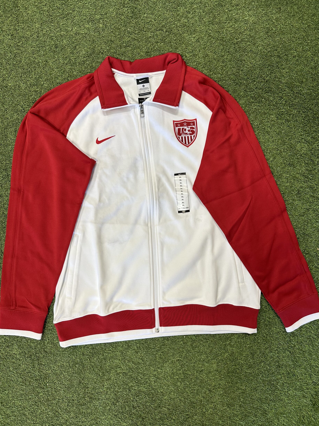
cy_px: 207
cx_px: 159
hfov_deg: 54.9
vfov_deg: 69.4
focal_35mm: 25
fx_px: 307
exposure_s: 1/121
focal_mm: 6.86
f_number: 1.78
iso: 80
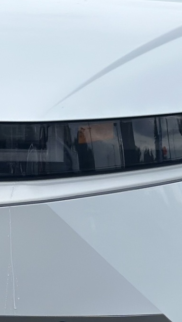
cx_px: 269
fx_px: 1346
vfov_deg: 13.7
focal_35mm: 157
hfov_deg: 7.6
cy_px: 162
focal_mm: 6.86
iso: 80
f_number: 1.78
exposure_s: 1/1783
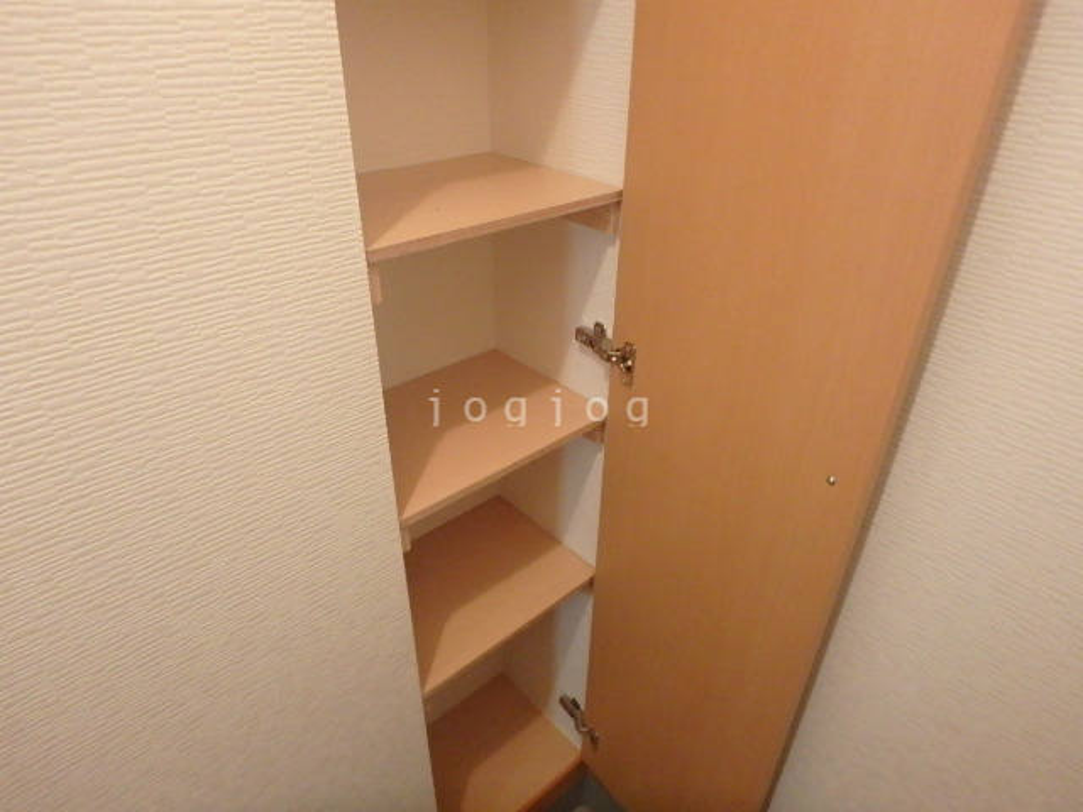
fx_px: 657
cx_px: 542
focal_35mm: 21
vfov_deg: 63.4
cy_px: 406
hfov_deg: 79.0
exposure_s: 1/20
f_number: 3.5
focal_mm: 3.7
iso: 800
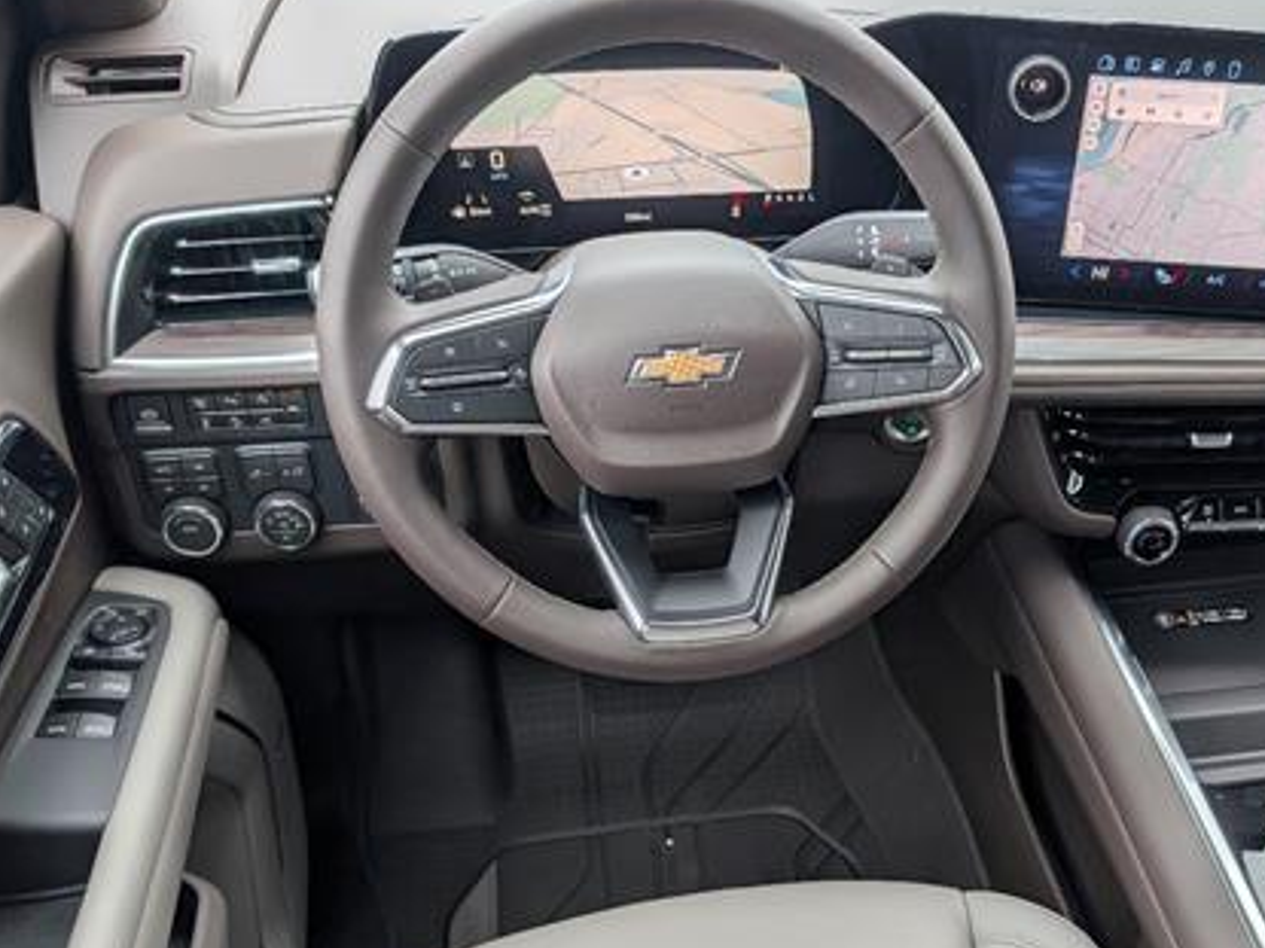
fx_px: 1352
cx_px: 771
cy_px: 640
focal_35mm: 37
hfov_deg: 49.8
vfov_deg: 38.2
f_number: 1.68
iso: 20
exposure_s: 1/556
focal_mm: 6.9
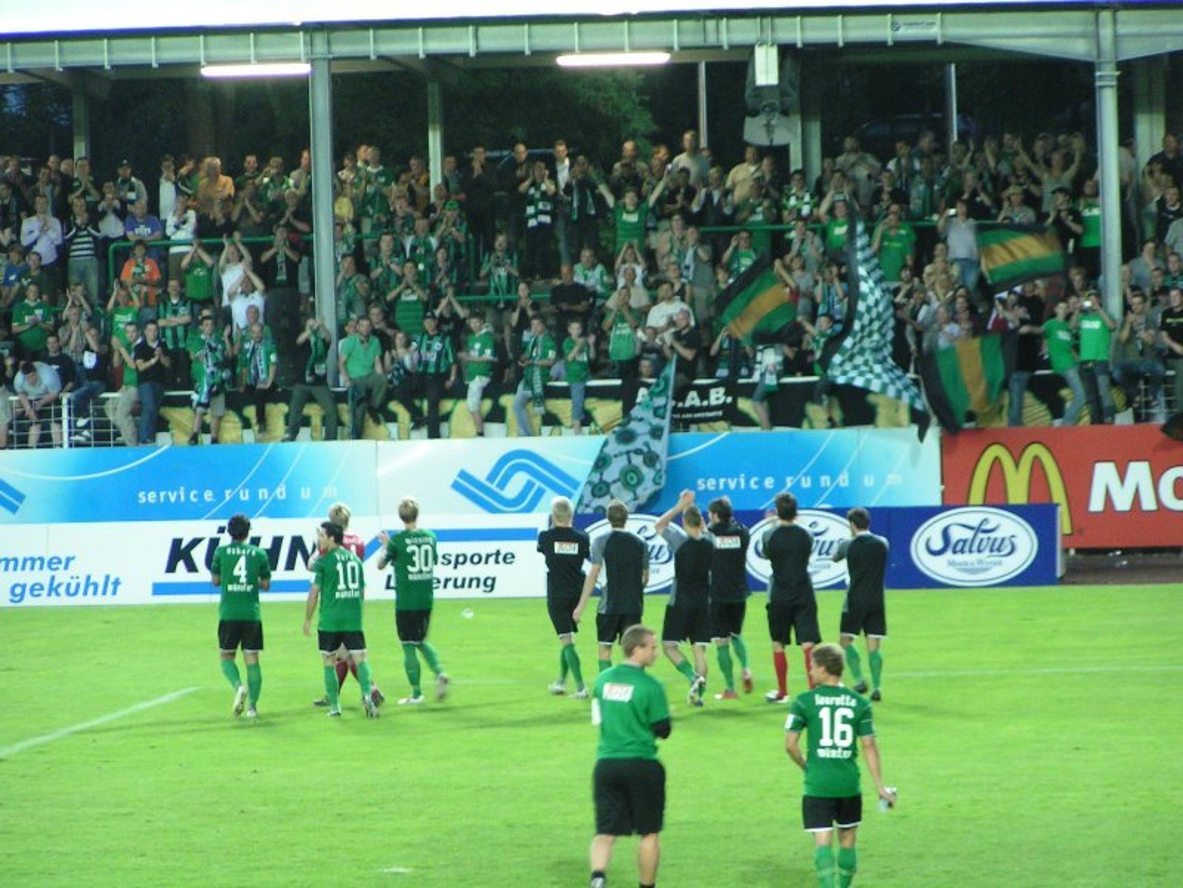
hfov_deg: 9.2
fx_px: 7382
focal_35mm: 216
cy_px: 444
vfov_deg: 6.9
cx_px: 592
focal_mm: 33
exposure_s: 1/25
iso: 200
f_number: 3.5
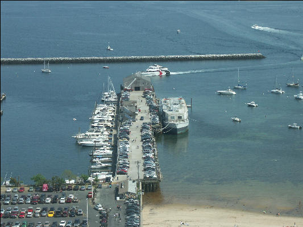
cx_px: 152
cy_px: 114
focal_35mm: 102
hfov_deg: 19.3
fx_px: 893
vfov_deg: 14.5
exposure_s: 1/400
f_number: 9
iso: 100
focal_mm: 25.19
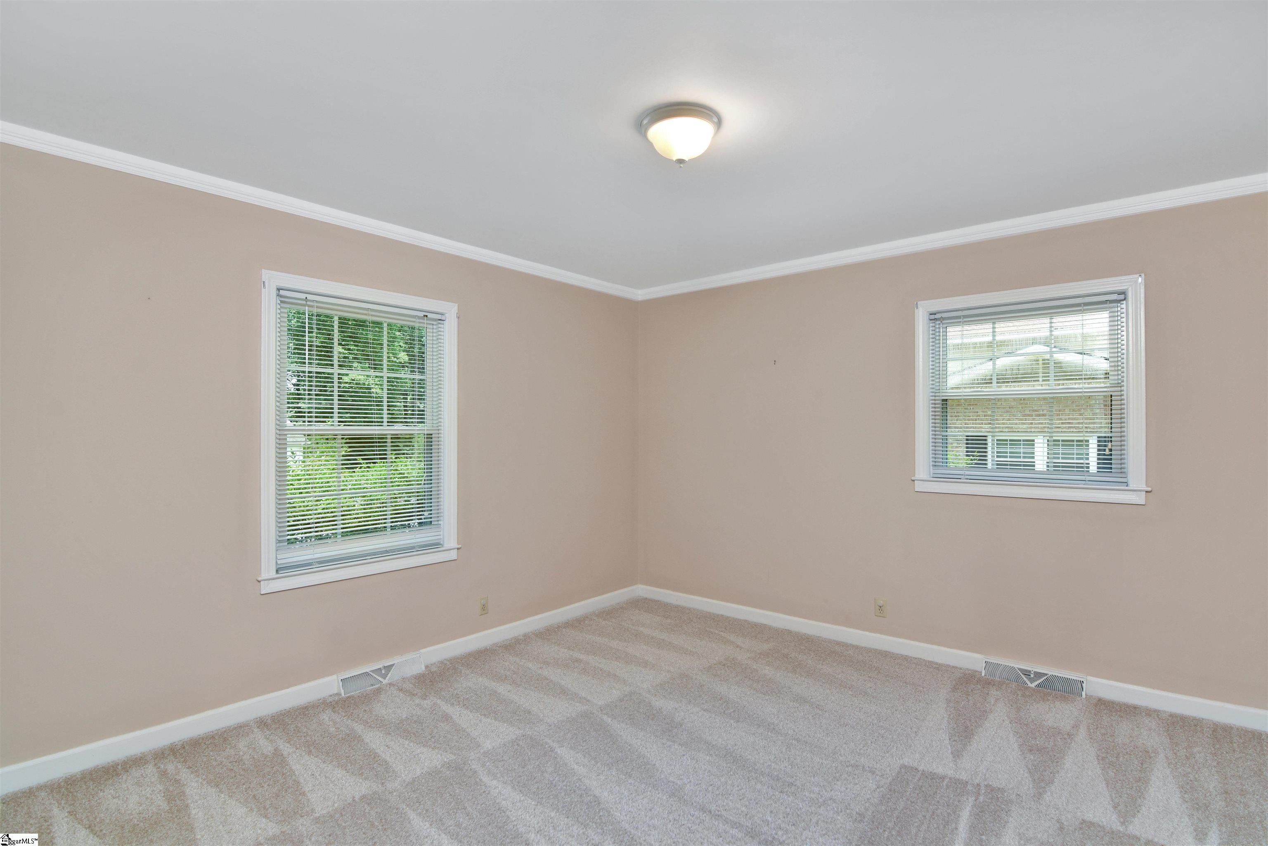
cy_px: 423
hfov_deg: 95.0
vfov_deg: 72.1
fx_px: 581
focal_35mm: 16
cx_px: 634
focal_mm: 11
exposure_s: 1/60
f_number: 8
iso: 160
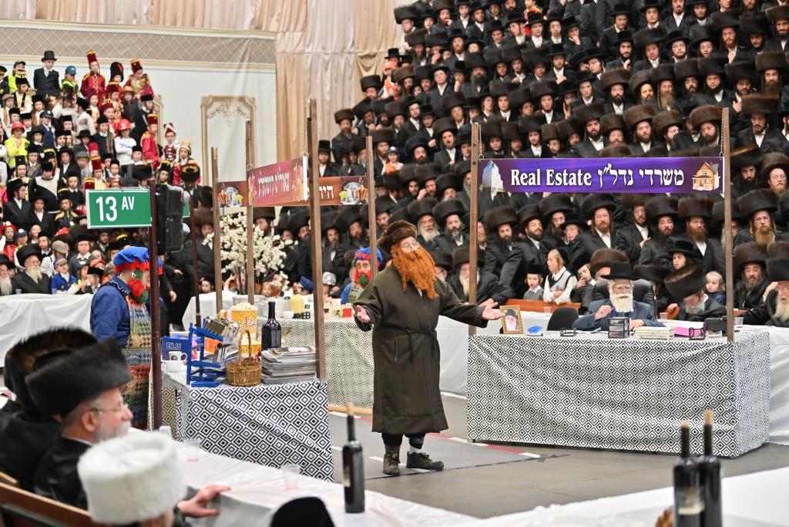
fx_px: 1534
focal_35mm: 70
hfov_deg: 28.8
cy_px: 264
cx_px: 394
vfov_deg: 19.5
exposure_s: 1/250
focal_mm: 70
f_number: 2.8
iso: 500
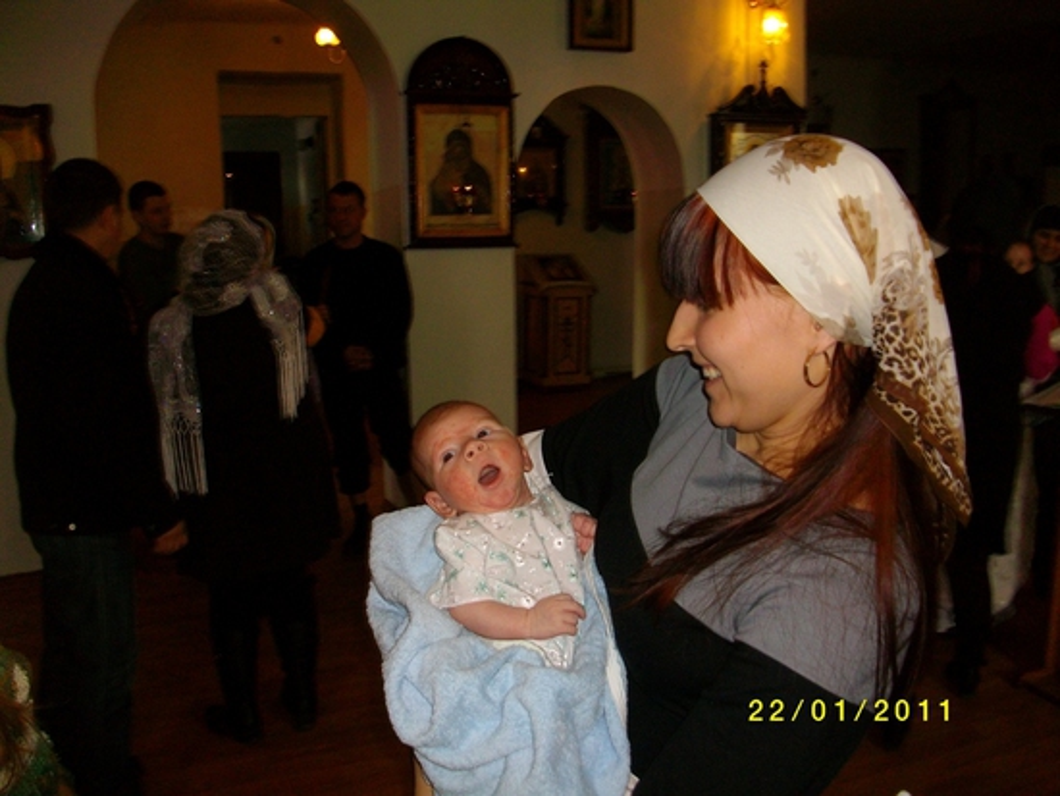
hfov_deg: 56.8
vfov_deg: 44.2
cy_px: 398
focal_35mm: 32
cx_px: 530
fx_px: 980
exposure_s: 1/40
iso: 125
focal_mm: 5.7
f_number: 2.9
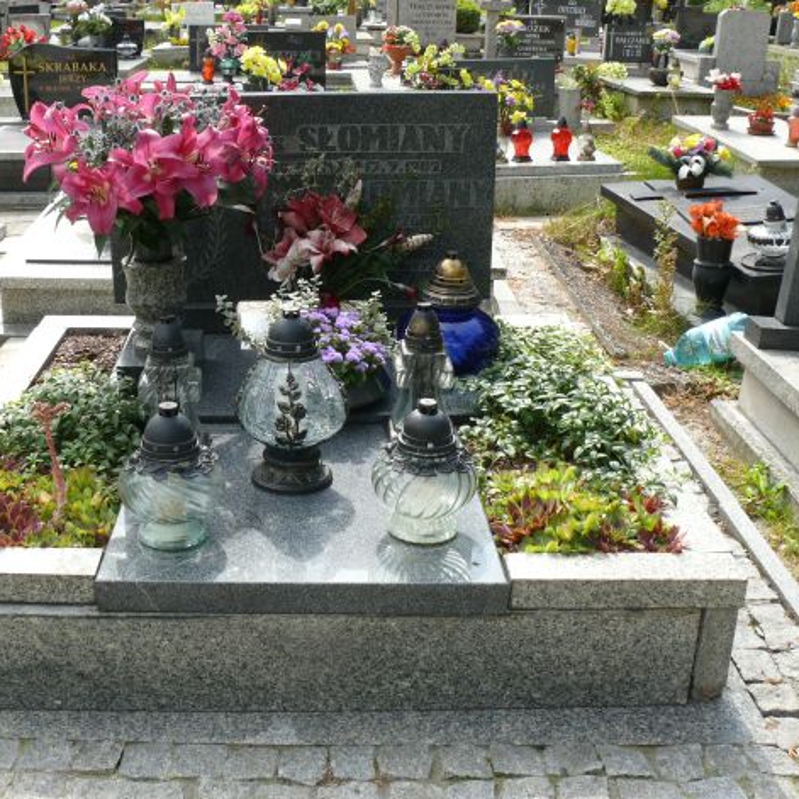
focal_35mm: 42
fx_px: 1097
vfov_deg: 40.0
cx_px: 268
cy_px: 405
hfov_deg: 39.6
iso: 100
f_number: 5
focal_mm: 7.4
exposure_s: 1/200
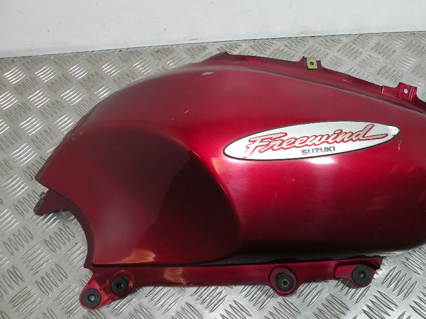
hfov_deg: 55.0
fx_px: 406
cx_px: 256
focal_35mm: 33
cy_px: 154
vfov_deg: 42.9
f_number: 3.2
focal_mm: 4.7
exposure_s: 1/61.3
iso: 64
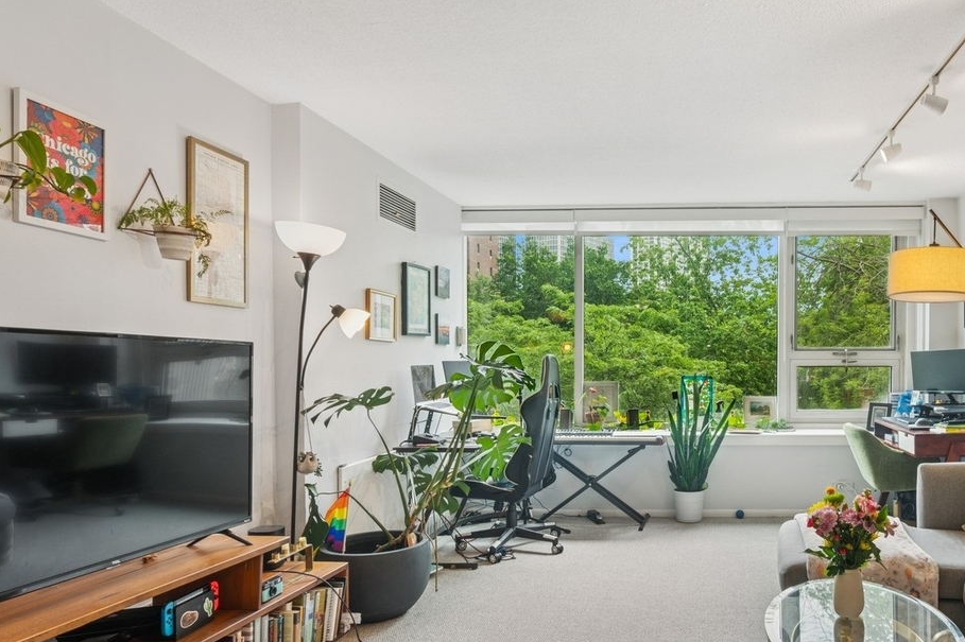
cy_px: 367
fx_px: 670
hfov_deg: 68.2
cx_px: 690
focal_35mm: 25
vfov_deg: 51.1
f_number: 10
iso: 100
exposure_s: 1/8
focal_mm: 14
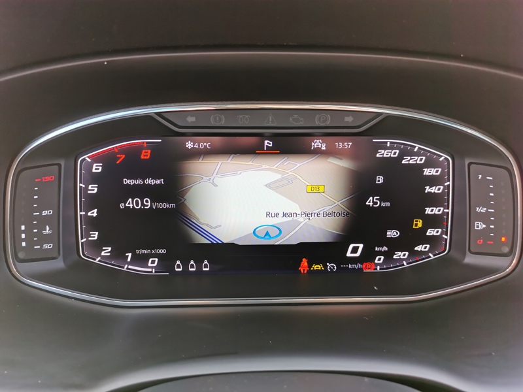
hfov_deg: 65.3
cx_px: 262
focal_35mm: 27
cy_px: 196
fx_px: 408
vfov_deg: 51.4
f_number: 1.8
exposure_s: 1/99.9
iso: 64
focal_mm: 5.58
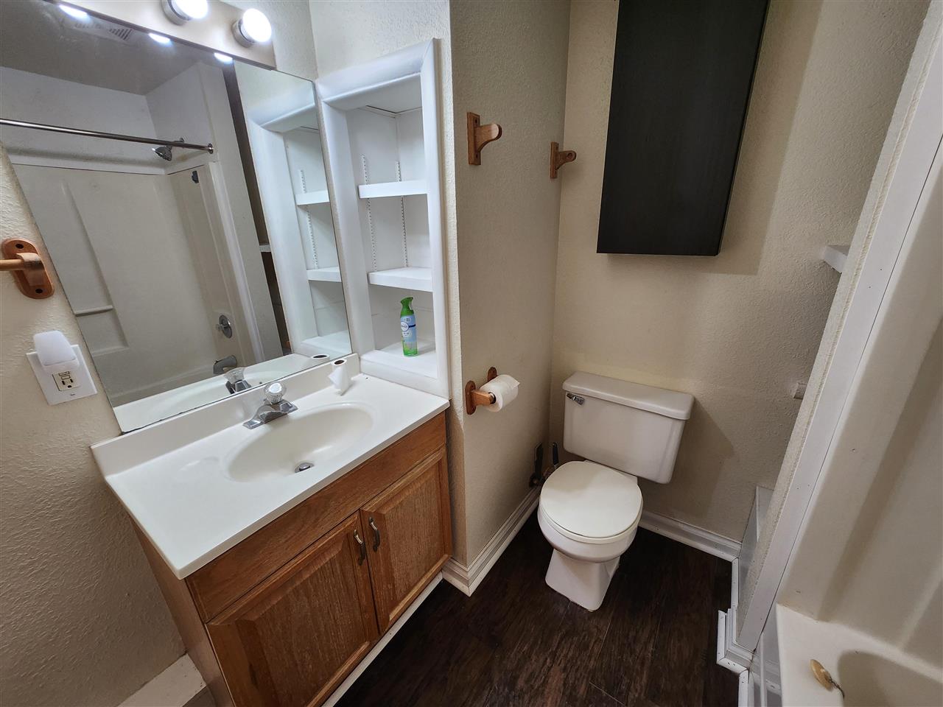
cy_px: 354
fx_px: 354
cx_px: 472
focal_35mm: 13
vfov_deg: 89.9
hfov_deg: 106.2
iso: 80
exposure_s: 1/60
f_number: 2.2
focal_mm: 1.74
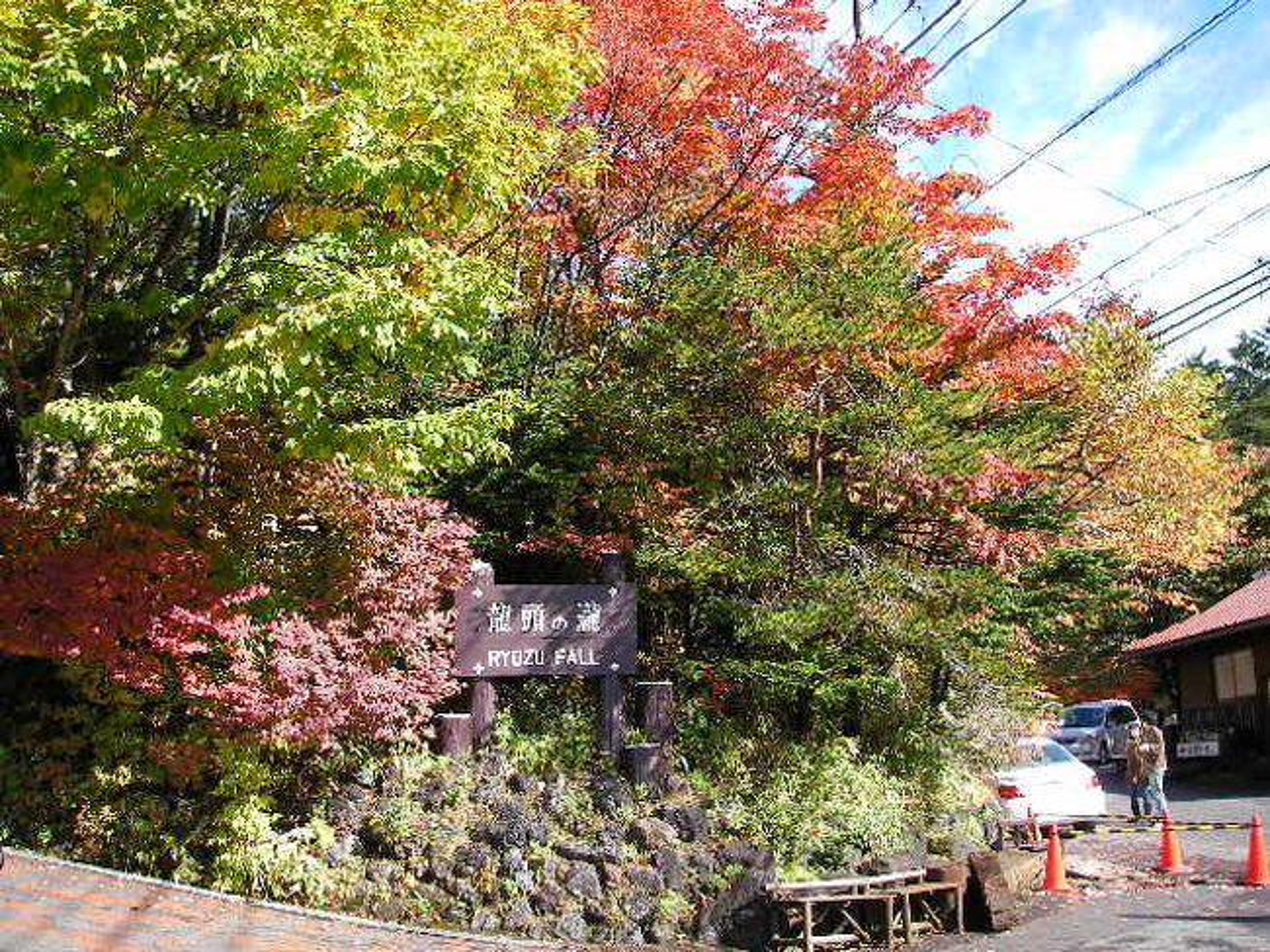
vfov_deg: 37.7
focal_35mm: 38
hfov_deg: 49.0
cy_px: 476
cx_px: 635
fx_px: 1394
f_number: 3.3
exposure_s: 1/244
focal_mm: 6.3
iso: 50
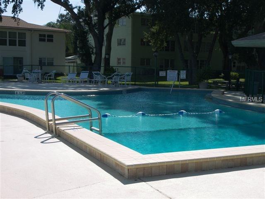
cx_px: 132
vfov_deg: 26.1
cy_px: 100
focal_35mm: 56
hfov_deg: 34.3
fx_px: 429
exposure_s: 1/800
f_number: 3.6
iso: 50
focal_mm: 11.8
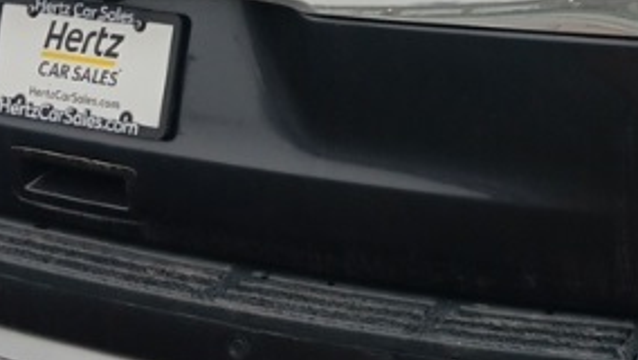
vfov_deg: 11.6
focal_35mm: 102
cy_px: -81
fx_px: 1726
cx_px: 478
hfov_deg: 20.8
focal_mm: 3.98
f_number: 1.8
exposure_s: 1/100
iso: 137
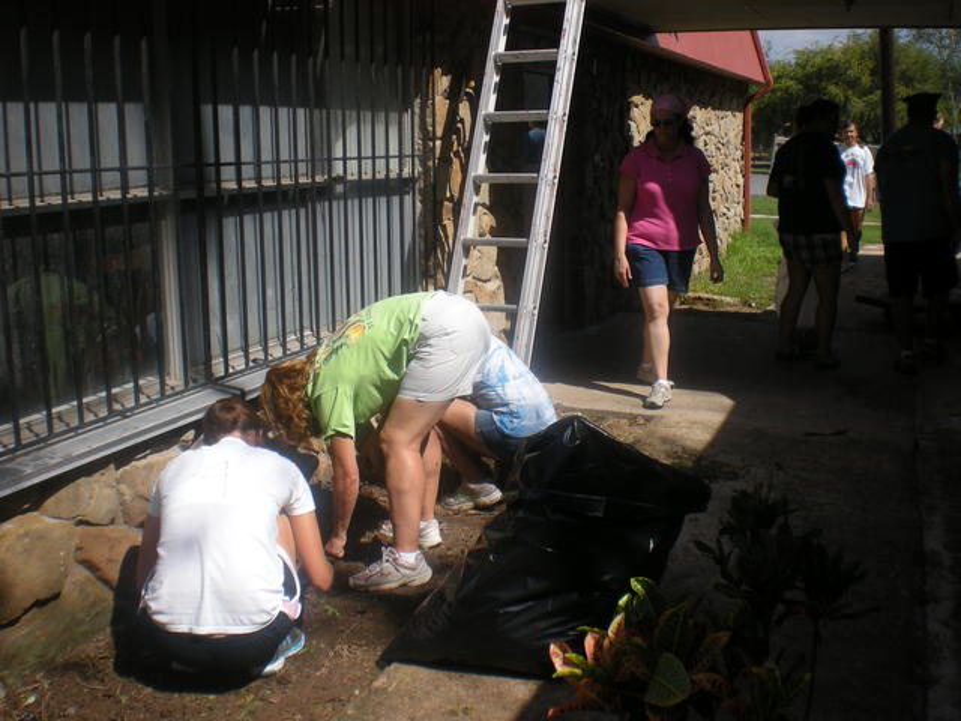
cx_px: 480
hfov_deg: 49.0
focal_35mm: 38
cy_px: 360
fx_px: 1055
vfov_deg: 37.7
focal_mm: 6.3
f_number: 4.6
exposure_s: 1/498
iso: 64
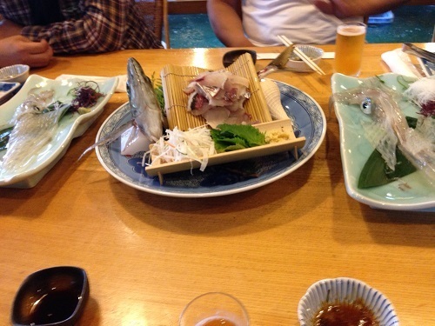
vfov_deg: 42.9
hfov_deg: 55.4
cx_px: 218
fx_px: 415
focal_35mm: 33
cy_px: 163
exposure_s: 1/20
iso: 250
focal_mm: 4.12
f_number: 2.4
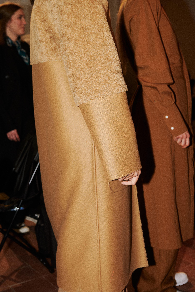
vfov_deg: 39.6
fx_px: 407
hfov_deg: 27.0
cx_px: 98
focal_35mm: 50
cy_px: 146
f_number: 5.6
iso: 640
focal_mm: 50
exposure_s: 1/200
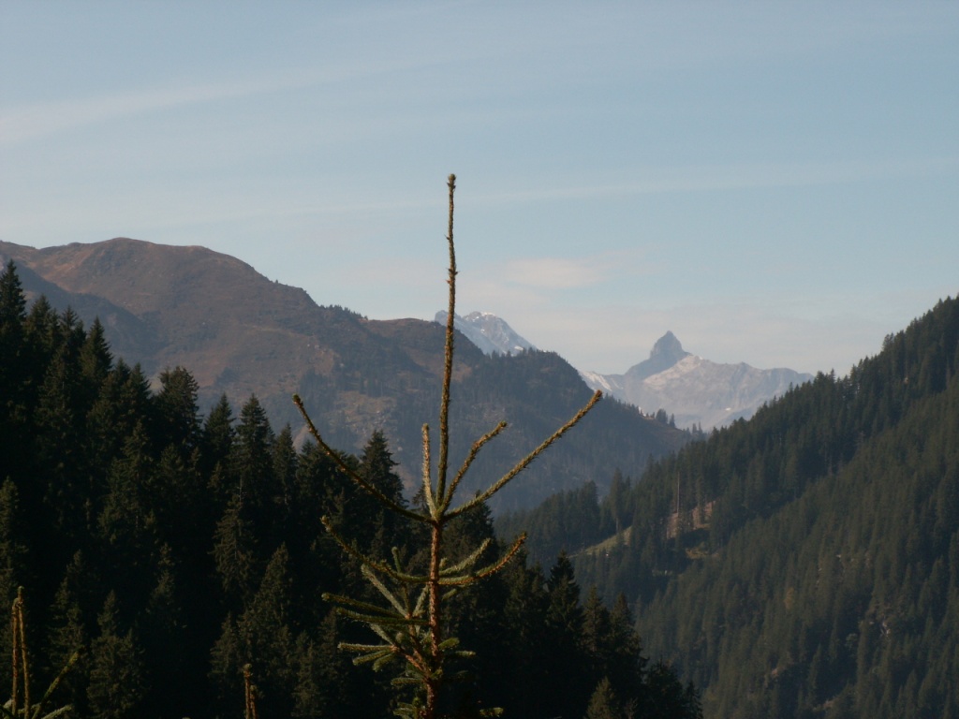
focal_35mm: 128
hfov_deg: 15.4
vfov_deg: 11.6
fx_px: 3546
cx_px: 480
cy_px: 360
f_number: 8
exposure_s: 1/200
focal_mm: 20.98
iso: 50
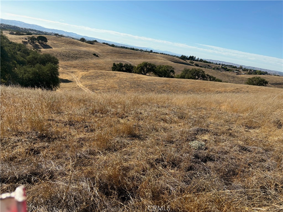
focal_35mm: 26
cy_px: 106
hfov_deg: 67.3
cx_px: 142
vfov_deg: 53.1
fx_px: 213
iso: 50
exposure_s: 1/2865
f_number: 1.6
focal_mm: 5.96
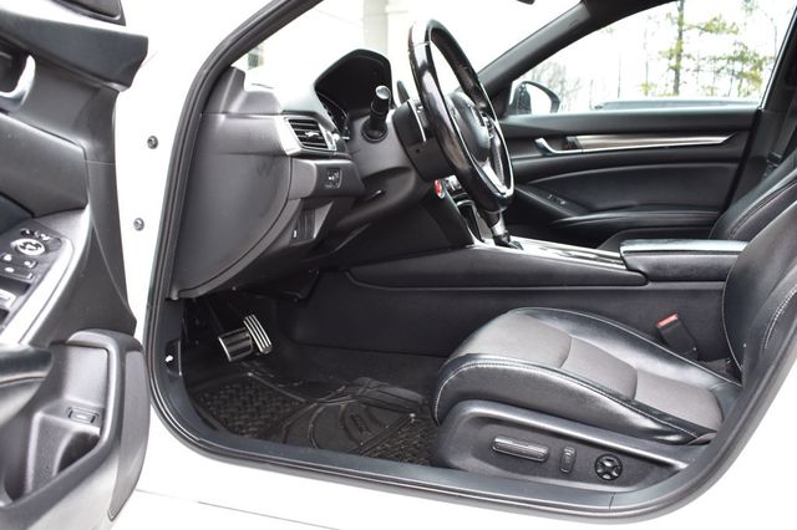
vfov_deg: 38.3
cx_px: 398
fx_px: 763
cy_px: 265
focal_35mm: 34
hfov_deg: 55.1
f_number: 6.3
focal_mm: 23
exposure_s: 1/15
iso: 720
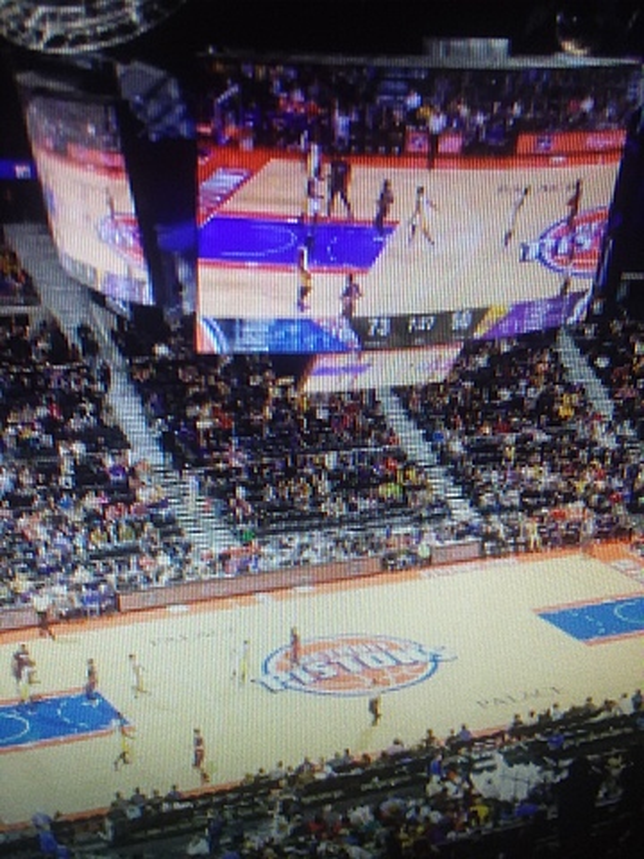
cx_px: 322
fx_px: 719
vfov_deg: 61.7
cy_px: 430
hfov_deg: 48.2
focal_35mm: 29
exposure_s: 1/30
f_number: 1.9
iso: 80
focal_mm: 2.47
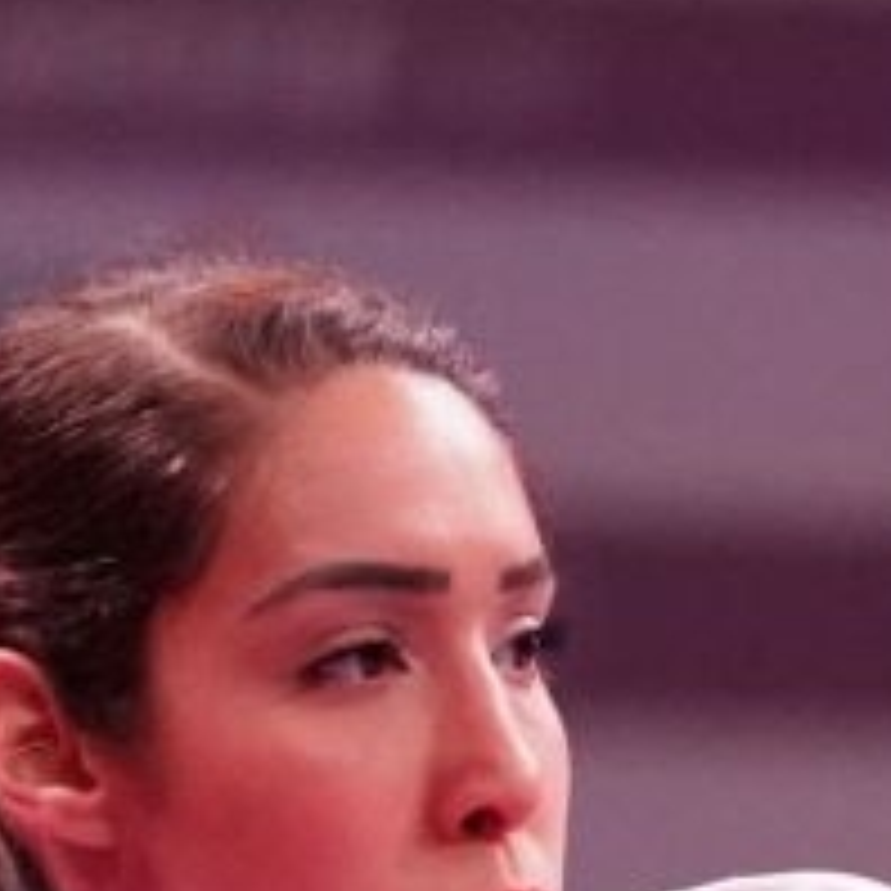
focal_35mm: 1251
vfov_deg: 1.4
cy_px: 2164
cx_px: 1908
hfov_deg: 1.4
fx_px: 36430
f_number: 2.8
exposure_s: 1/1000
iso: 5000
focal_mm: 162
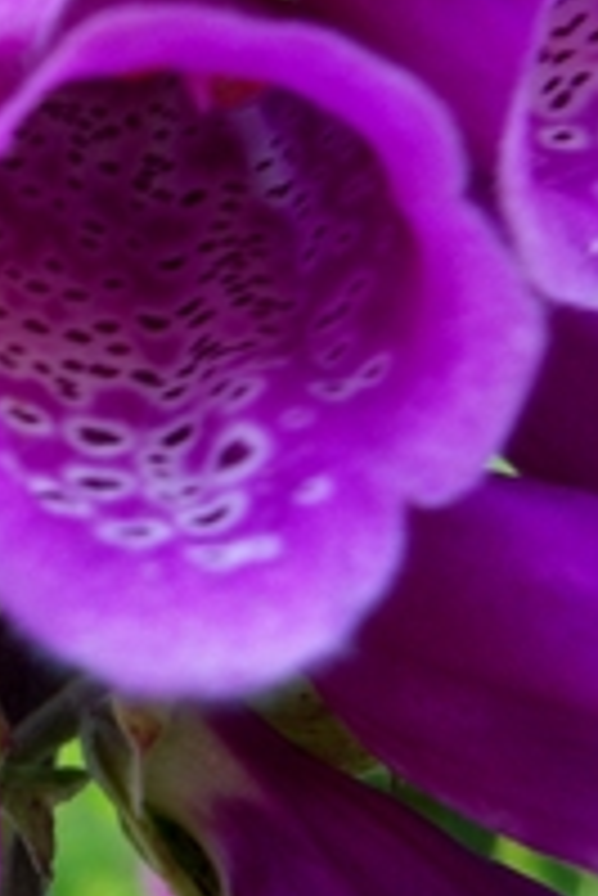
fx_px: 2885
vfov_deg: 17.5
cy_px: 171
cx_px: -178
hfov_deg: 11.5
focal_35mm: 116
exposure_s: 1/50
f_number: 3.1
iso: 64
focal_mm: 7.9
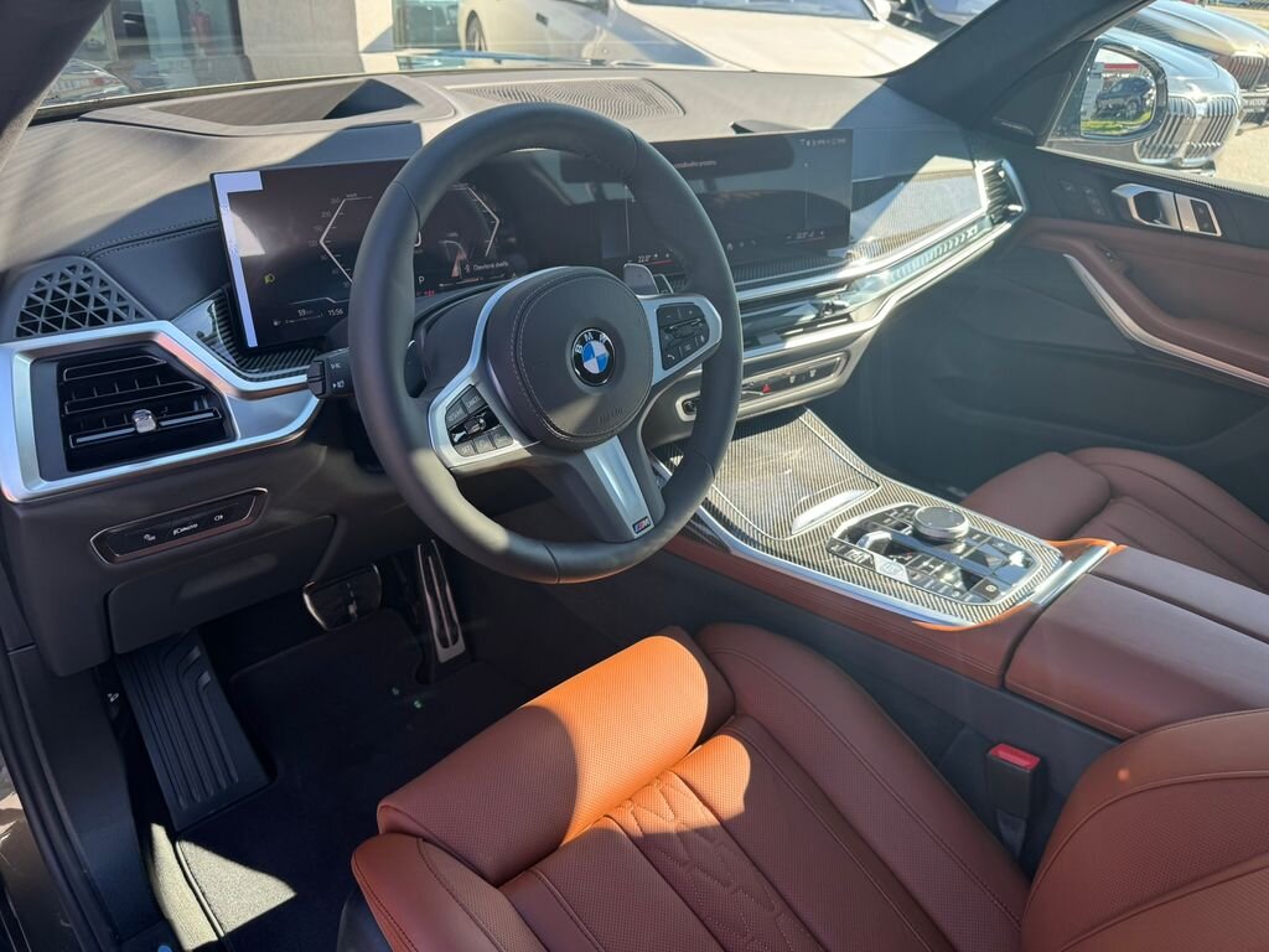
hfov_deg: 71.6
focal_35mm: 24
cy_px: 476
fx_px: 880
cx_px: 634
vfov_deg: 56.8
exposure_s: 1/230
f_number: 1.78
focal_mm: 6.76
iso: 64
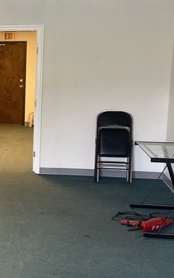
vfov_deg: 33.9
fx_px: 455
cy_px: 160
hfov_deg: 20.5
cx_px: -24
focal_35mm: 60
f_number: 1.8
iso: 250
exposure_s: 1/60
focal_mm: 4.25
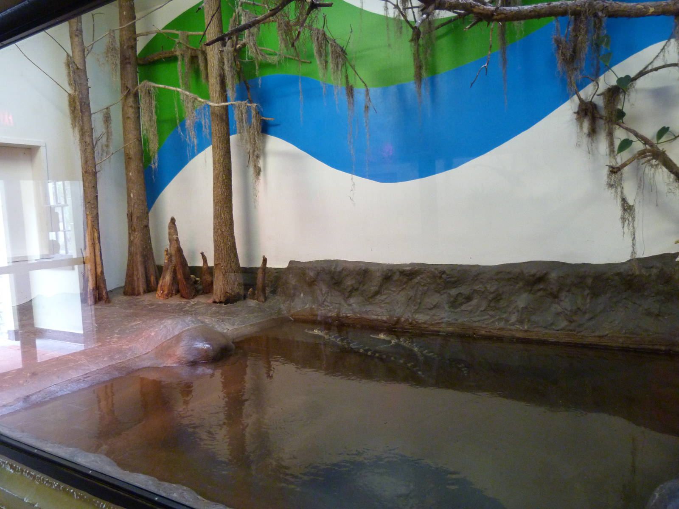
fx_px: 490
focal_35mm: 25
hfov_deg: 69.4
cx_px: 340
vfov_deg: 54.9
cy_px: 254
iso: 400
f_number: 2.8
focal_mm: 4.5
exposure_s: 1/40
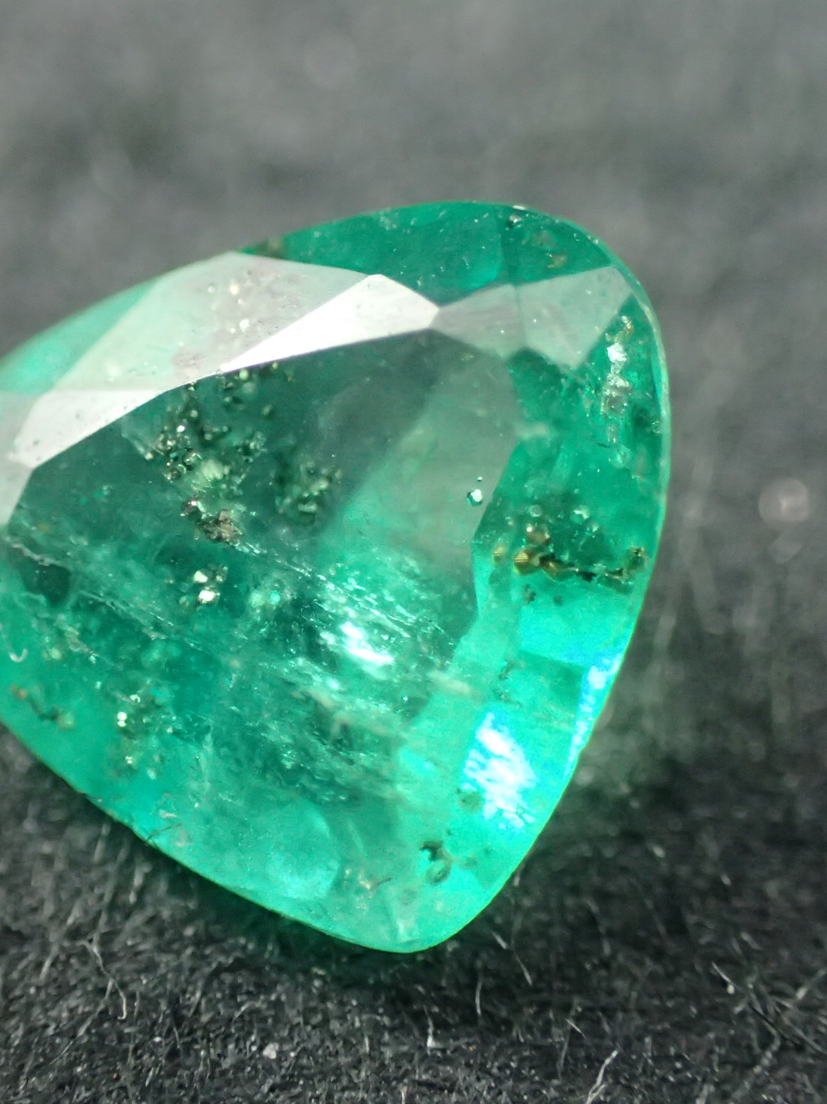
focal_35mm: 94
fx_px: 2995
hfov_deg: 15.7
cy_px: 552
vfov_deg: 20.9
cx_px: 319
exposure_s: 1/80
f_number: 4
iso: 800
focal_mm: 12.6
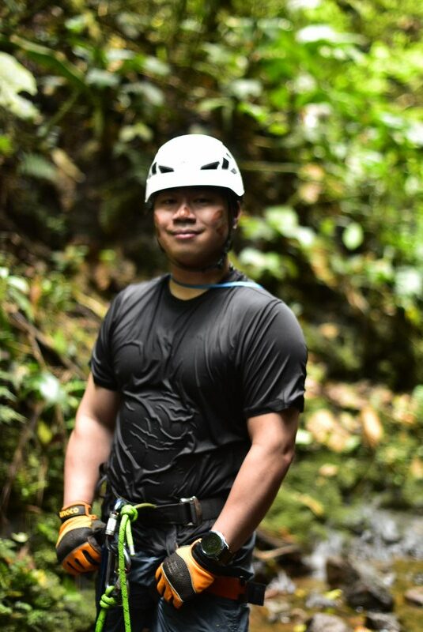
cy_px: 316
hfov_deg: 18.2
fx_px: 1319
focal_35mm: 75
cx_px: 212
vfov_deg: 27.0
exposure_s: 1/250
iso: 900
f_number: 1.4
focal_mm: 50
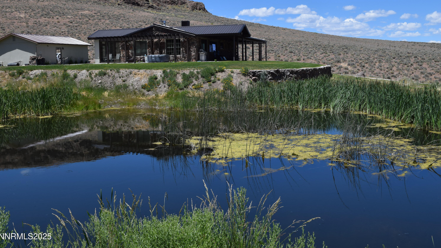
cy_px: 102
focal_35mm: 40
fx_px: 462
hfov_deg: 51.0
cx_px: 219
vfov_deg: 30.0
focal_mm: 25
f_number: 10
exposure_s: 1/400
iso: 200
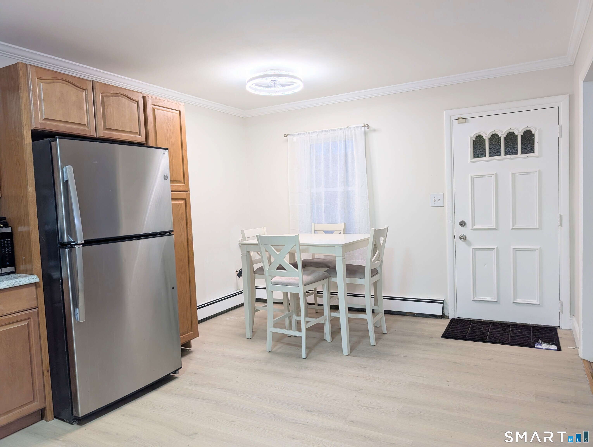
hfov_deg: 71.5
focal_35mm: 24
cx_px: 296
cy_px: 224
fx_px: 412
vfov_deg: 56.9
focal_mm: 6.9
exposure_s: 1/220
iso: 23
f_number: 1.68
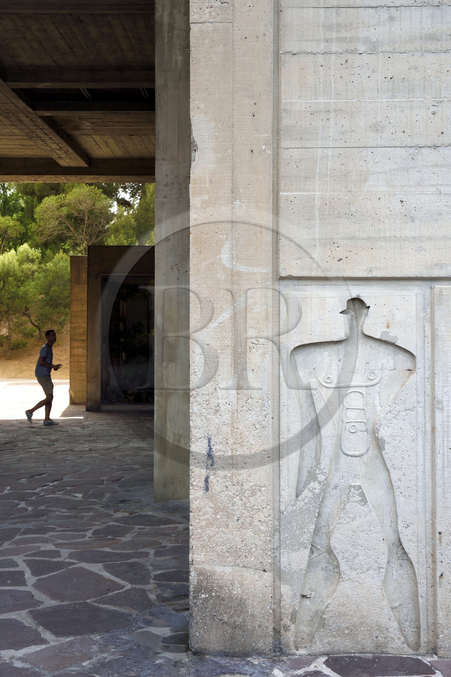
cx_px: 226
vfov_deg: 41.1
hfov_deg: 28.1
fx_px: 902
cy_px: 338
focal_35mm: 48
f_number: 11
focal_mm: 48
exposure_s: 1/100
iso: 200
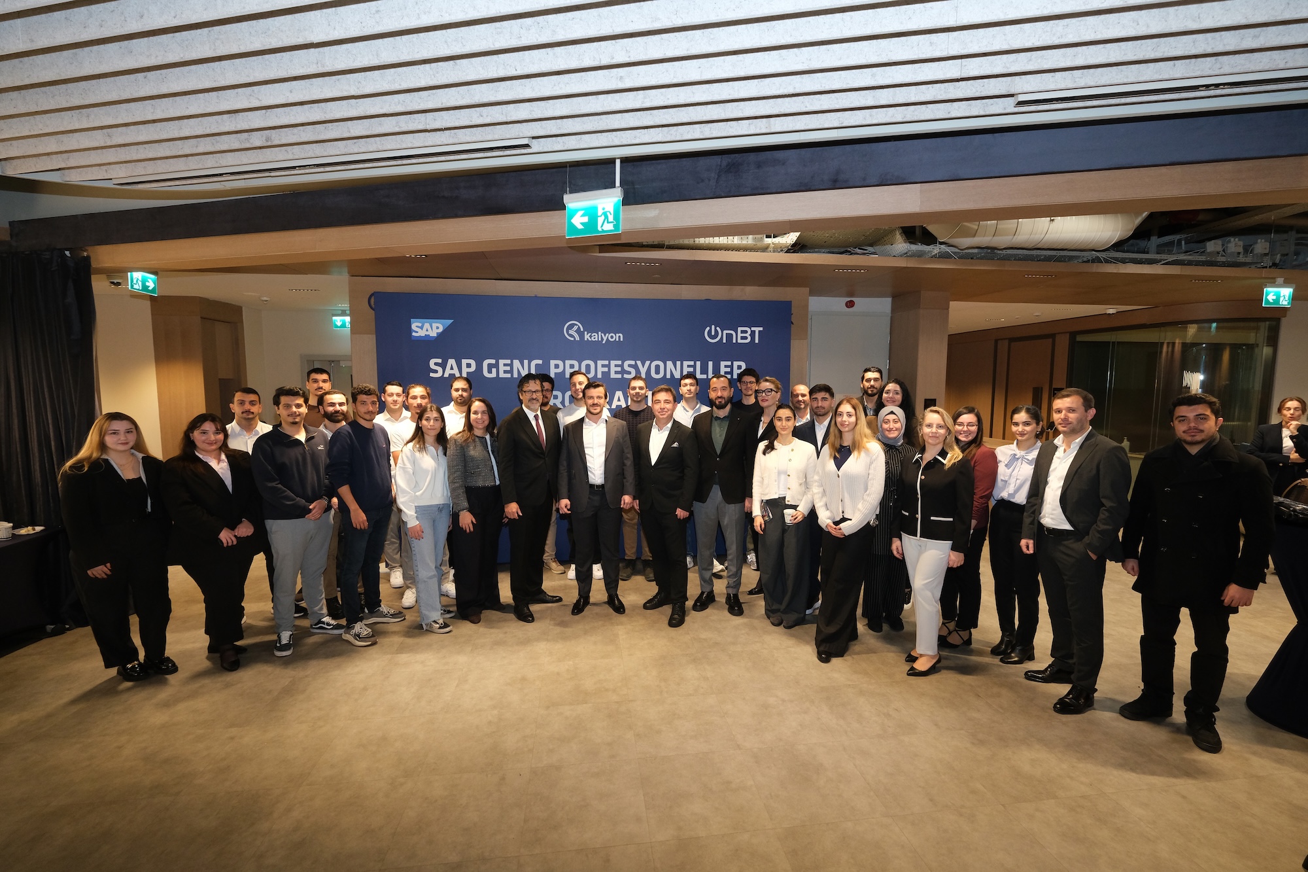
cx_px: 654
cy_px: 436
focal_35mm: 15
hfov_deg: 100.4
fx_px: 545
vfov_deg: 77.3
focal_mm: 10
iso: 1250
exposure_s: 1/40
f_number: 5.6
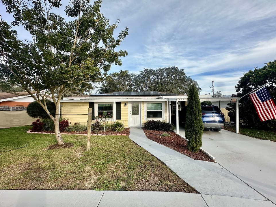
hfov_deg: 98.1
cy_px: 107
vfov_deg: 81.7
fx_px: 120
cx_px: 142
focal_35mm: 15
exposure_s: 1/924
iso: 40
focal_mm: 2.22
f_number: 2.2
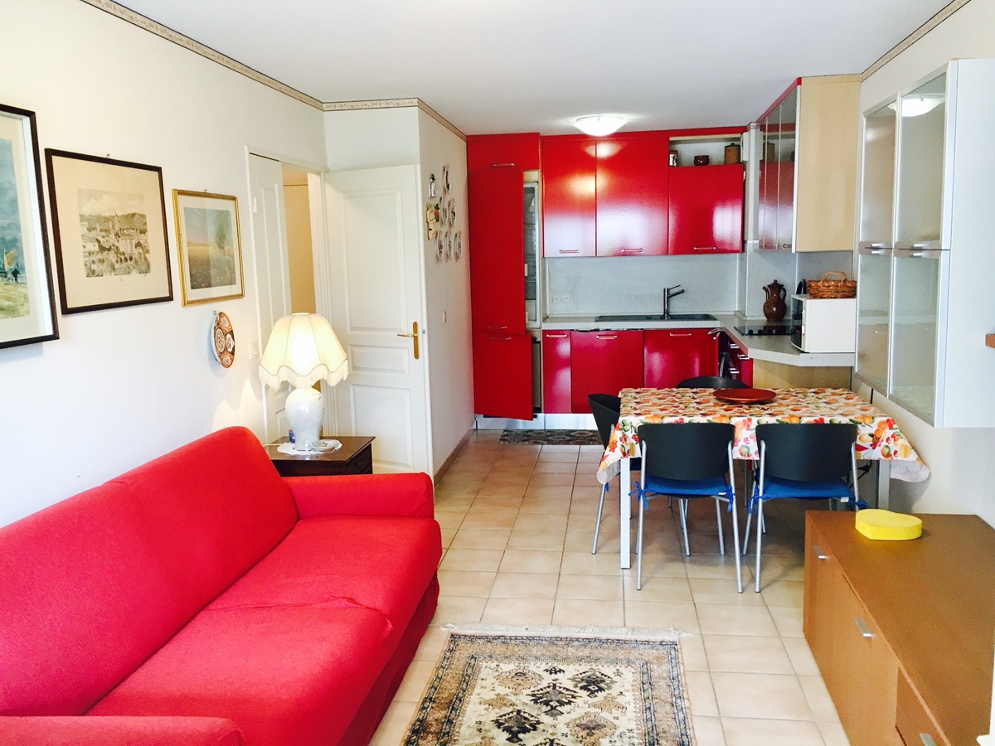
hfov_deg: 61.7
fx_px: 834
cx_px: 498
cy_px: 373
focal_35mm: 29
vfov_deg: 48.2
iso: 64
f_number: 2.2
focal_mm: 4.15
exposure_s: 1/33
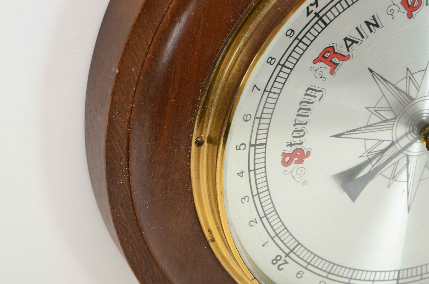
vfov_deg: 8.7
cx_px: 214
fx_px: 1873
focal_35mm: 158
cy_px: 142
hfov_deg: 13.1
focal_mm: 105
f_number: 13
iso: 200
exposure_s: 1/160
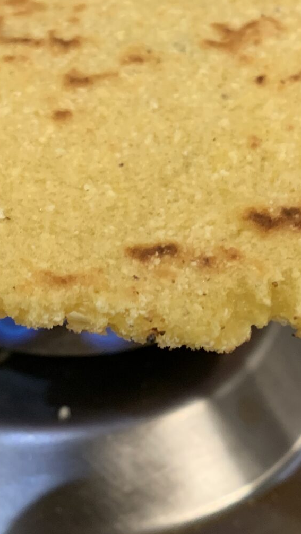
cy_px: 250
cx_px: 35
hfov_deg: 16.6
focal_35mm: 72
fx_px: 1021
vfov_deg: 29.3
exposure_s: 1/50
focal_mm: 4.25
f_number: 1.8
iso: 160
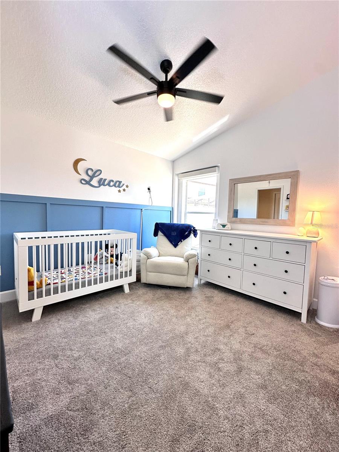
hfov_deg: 85.7
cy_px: 226
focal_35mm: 14
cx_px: 170
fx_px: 183
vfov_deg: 102.1
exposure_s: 1/120
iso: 80
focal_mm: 2.22
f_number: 2.2
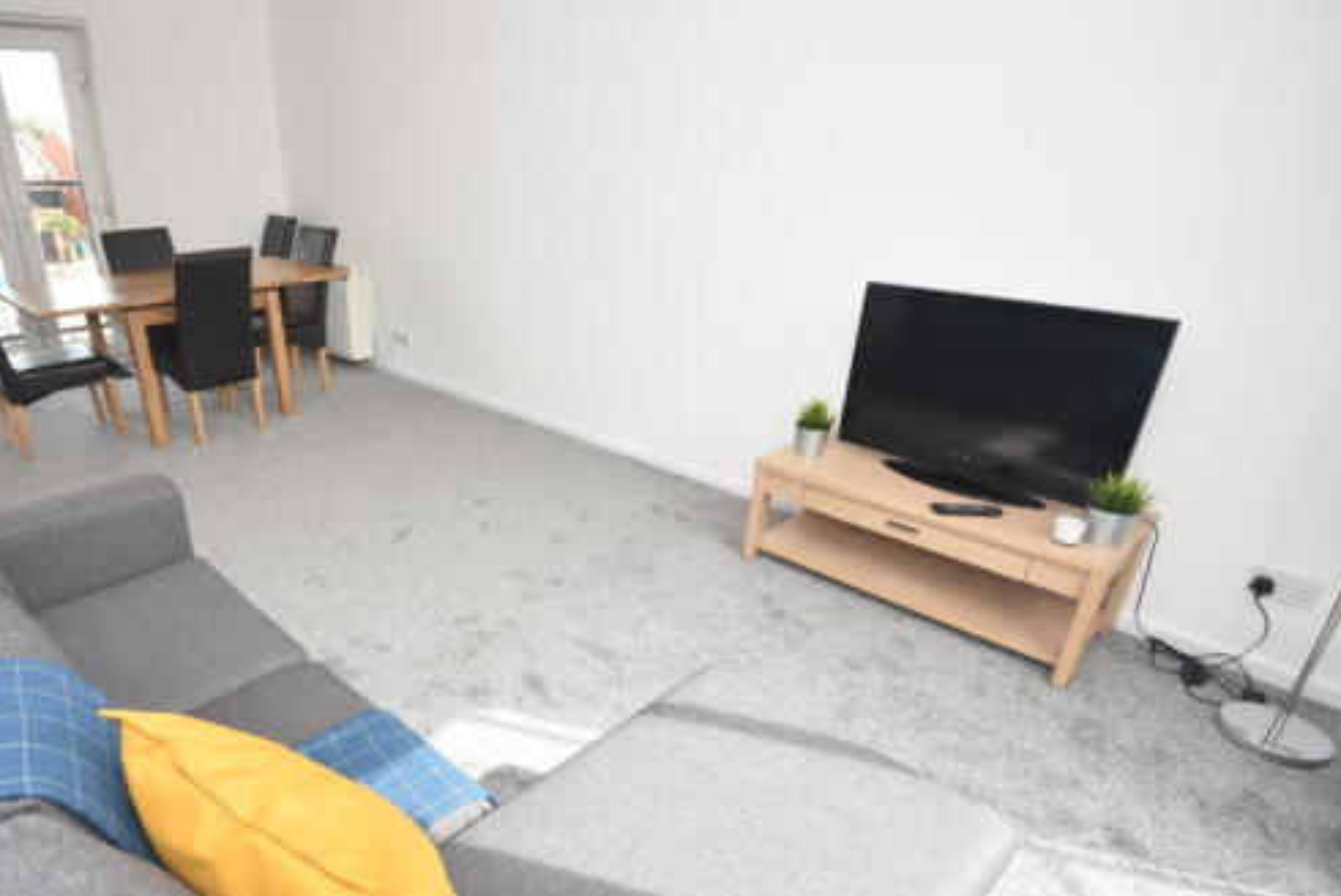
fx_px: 745
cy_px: 507
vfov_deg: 61.8
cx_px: 475
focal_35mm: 20
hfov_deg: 81.8
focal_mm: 10
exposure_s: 1/100
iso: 200
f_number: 5
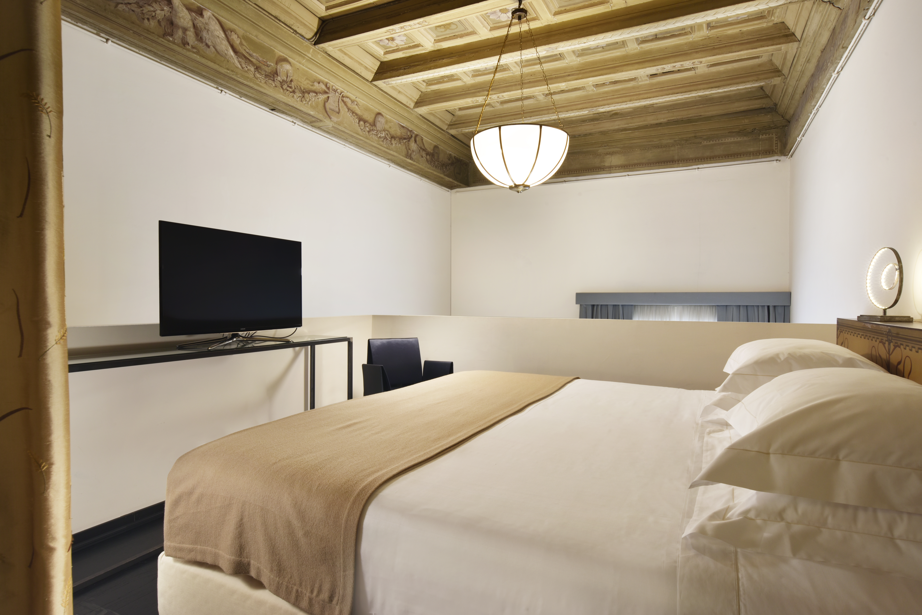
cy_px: 308
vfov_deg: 62.0
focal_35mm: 20
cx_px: 461
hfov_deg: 84.0
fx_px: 512
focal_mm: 20
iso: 200
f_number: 13
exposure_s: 1/200
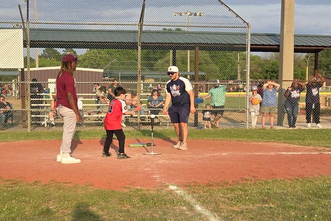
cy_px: 103
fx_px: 221
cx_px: 165
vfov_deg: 53.1
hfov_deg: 73.8
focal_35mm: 24
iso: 25
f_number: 1.8
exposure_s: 1/742
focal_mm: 5.4
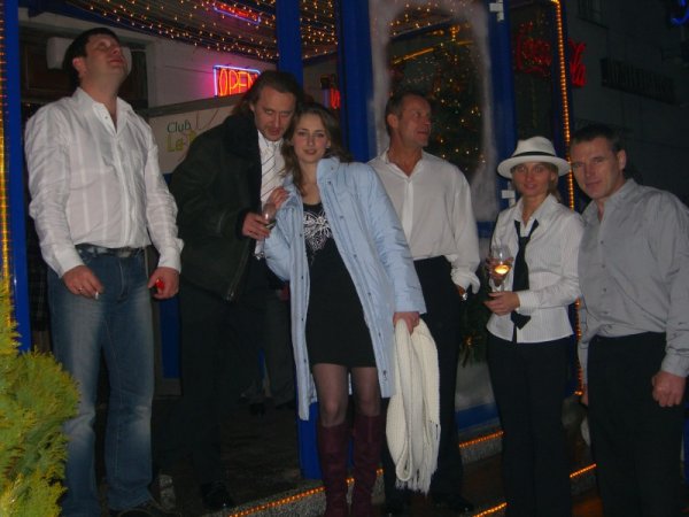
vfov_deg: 31.5
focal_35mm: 46
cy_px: 258
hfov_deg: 41.2
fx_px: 916
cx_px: 344
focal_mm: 9.5
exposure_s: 1/60
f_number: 3.1
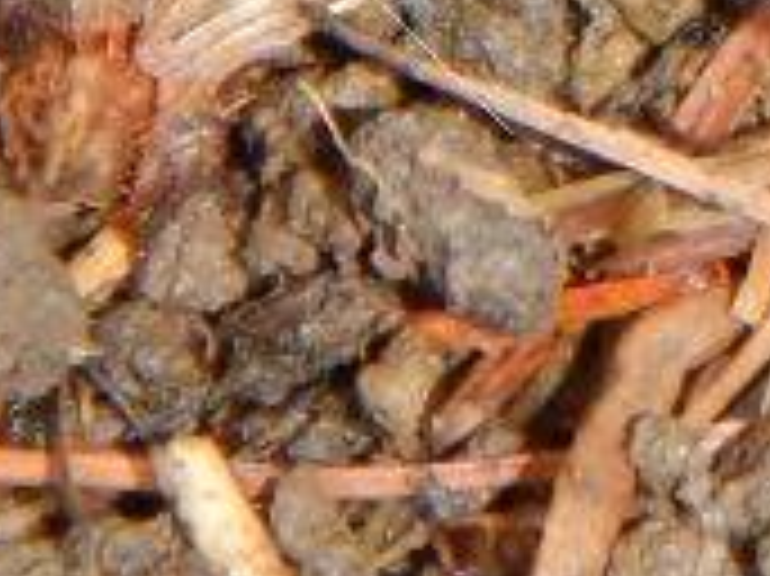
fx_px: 9447
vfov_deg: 3.4
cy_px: -1073
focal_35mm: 425
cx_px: 1711
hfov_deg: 4.6
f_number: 8.8
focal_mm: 10.1
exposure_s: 1/30
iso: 180
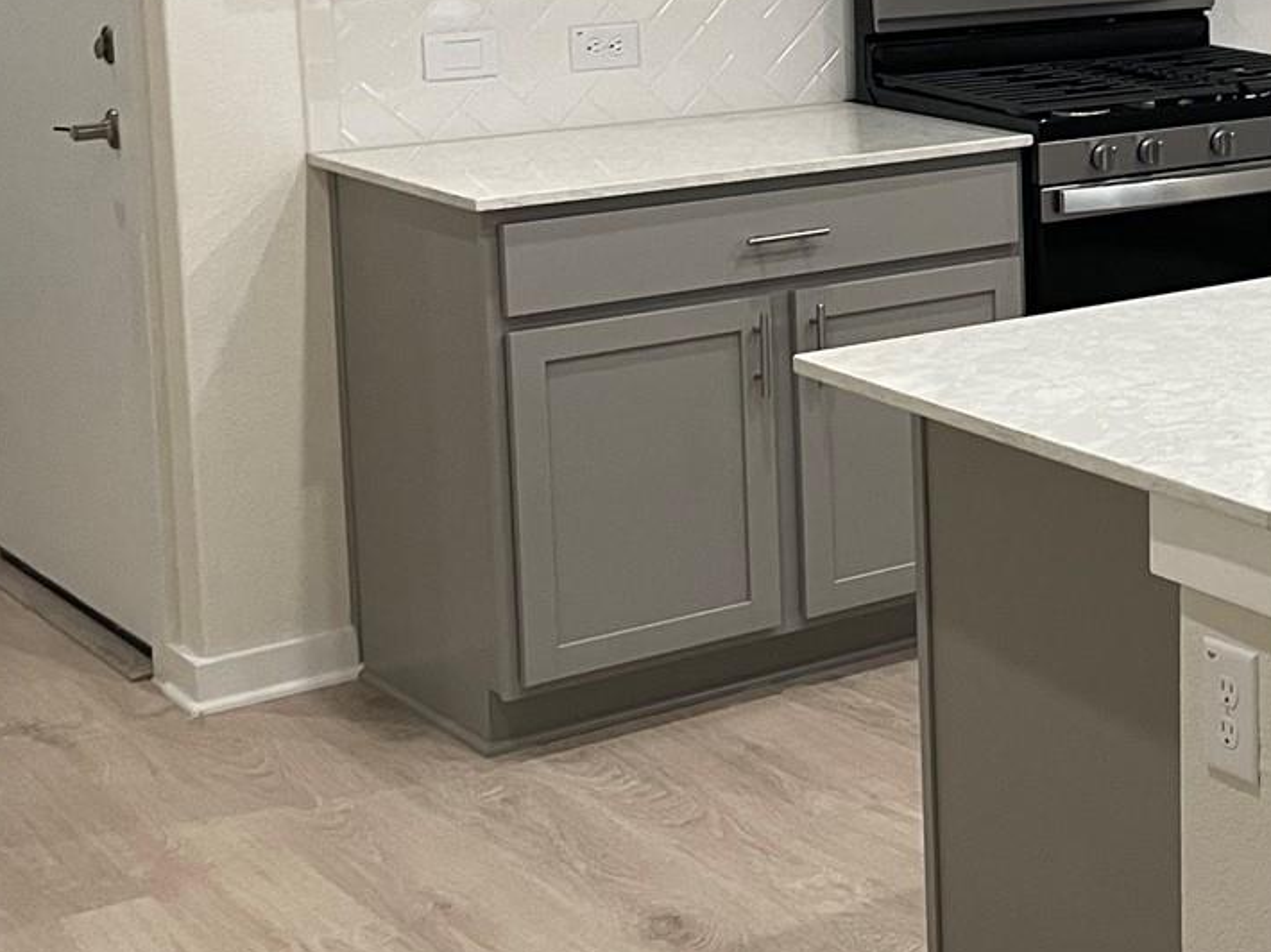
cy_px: 118
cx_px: 1640
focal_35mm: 75
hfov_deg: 23.2
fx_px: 2753
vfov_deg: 19.3
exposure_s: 1/60
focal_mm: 4.2
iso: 100
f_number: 1.6
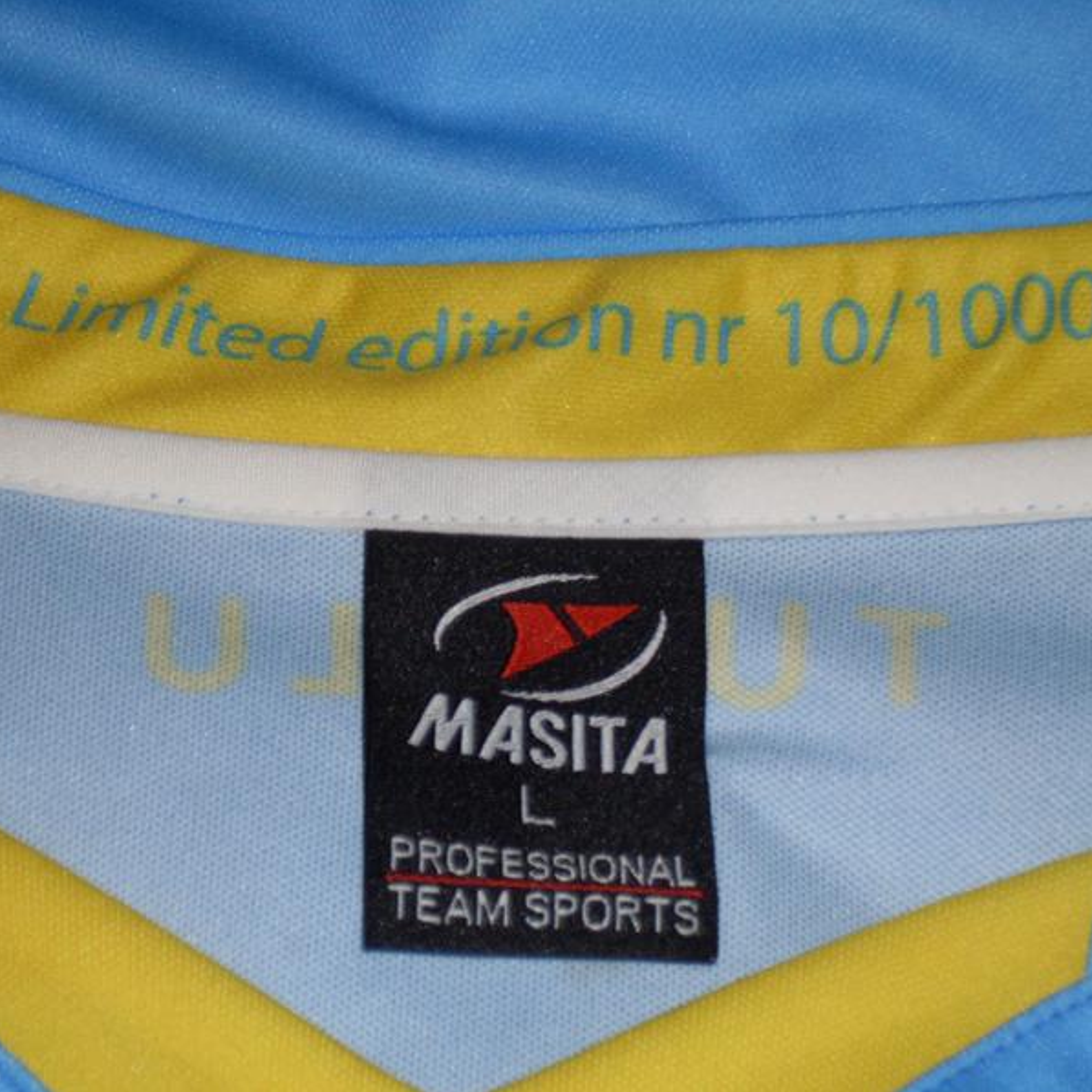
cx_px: 512
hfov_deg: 14.3
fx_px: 4354
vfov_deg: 14.3
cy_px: 547
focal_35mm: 122
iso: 100
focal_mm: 17.1
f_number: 4.8
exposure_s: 1/60
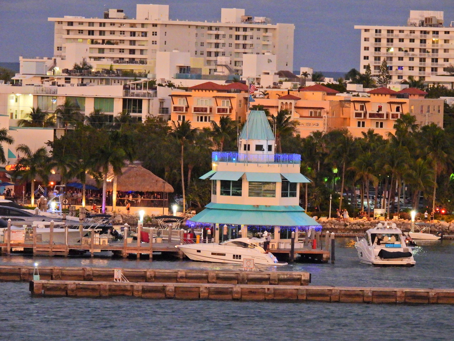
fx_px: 4984
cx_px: 227
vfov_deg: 3.9
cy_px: 170
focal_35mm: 380
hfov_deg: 5.2
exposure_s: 1/30
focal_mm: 67.8
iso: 1600
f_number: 5
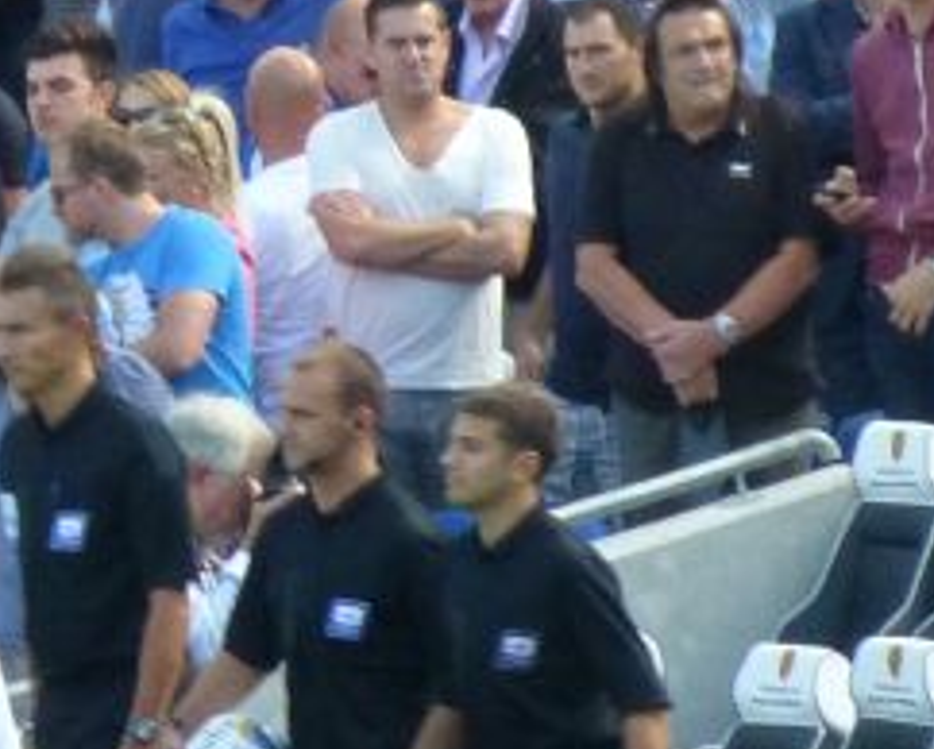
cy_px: 263
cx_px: -413
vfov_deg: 1.0
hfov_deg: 1.2
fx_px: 44983
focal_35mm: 1626
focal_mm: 60
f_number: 5.9
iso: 400
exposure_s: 1/200
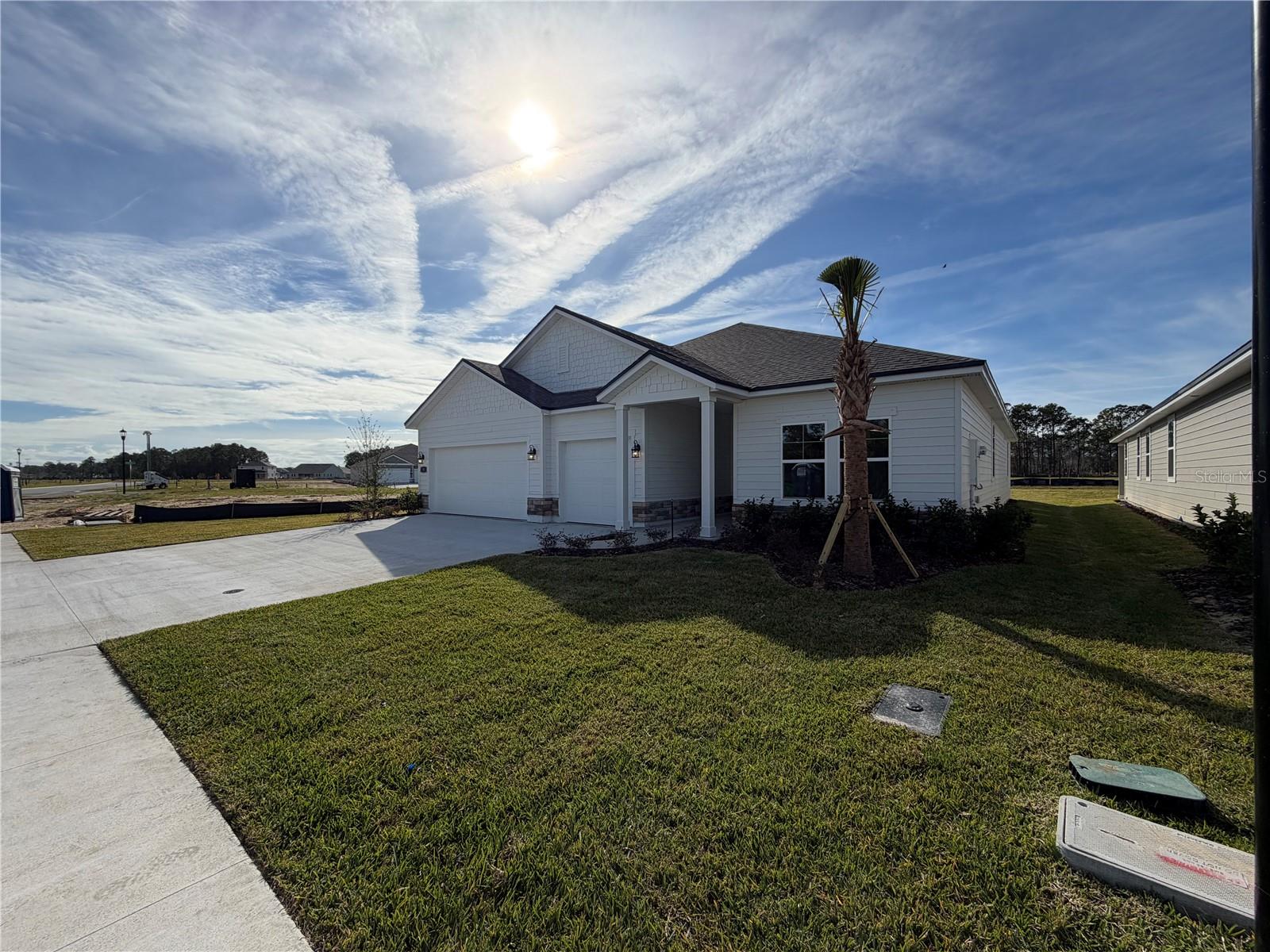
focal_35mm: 14
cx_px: 635
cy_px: 476
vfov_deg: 85.7
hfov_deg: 102.1
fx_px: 514
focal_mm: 2.22
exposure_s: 1/2165
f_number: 2.2
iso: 25
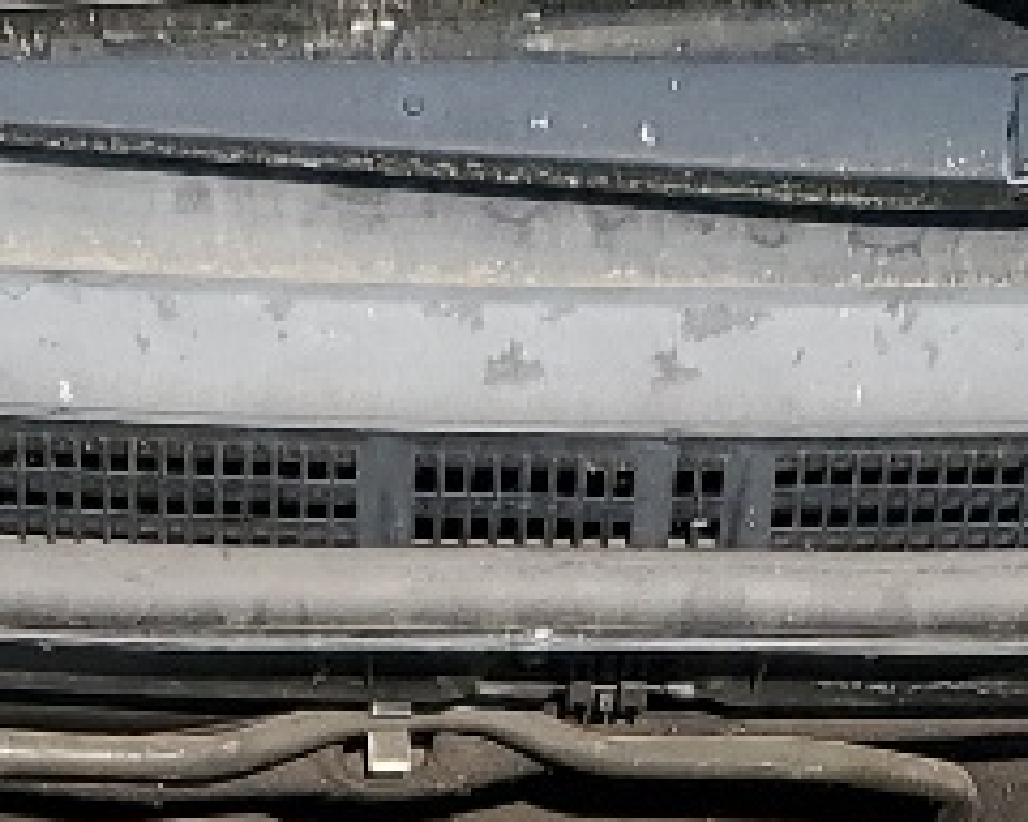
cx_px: 304
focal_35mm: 169
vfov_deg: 8.6
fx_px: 5142
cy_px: 1760
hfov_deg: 11.4
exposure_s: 1/2000
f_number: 1.5
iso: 50
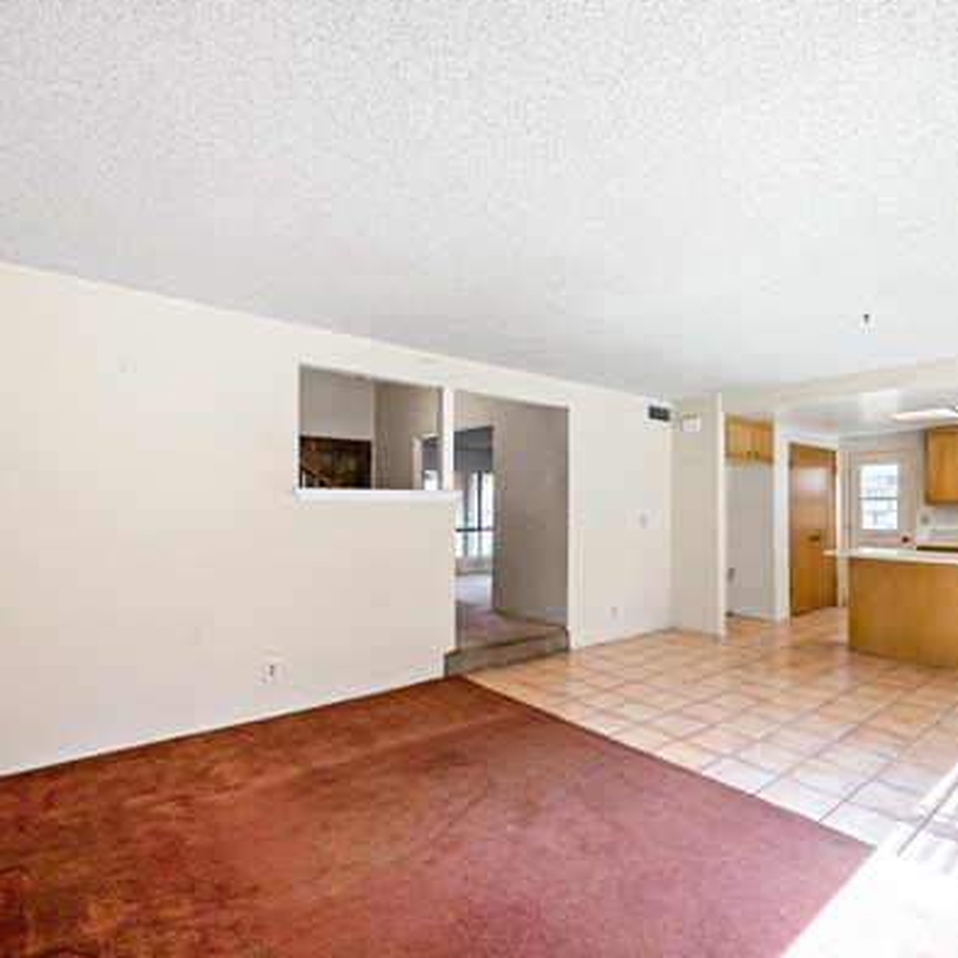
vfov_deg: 80.7
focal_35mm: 18
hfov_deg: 79.1
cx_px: 605
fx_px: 564
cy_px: 503
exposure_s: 1/250
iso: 1000
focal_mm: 13
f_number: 5
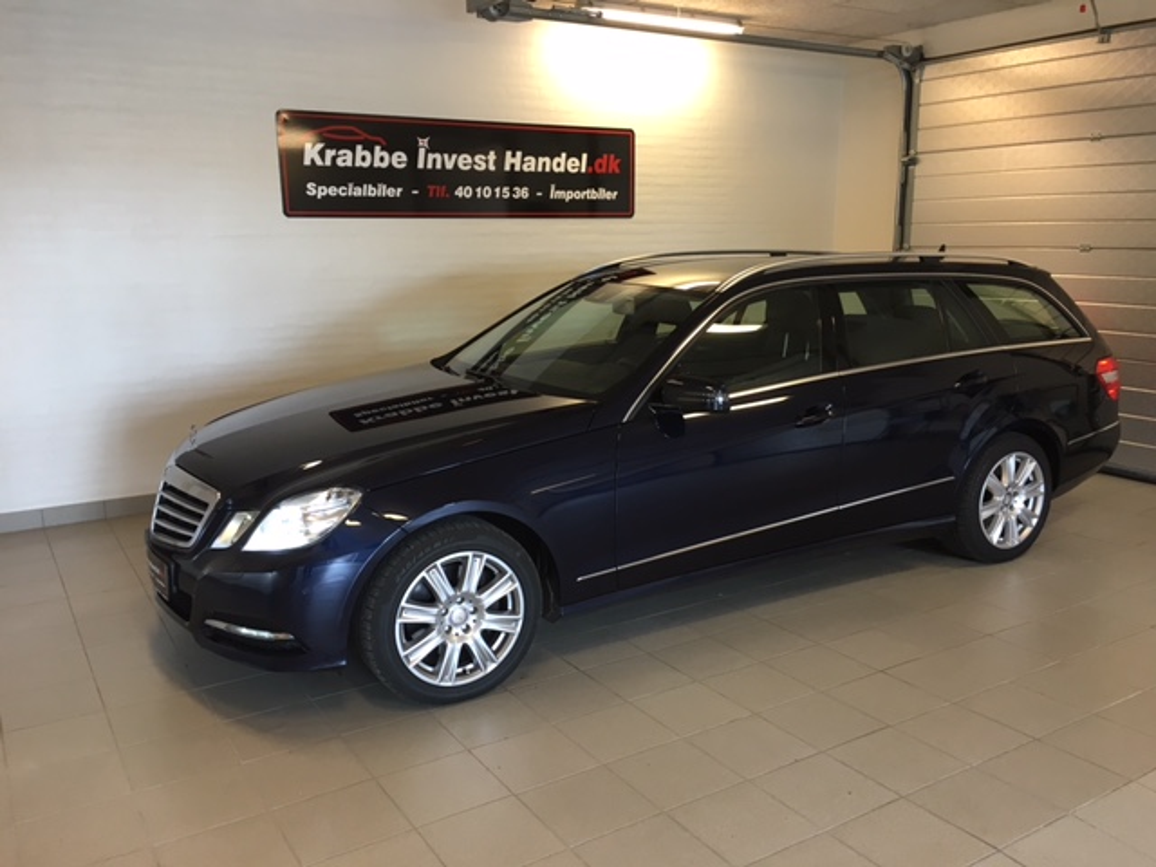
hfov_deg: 61.7
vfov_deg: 48.2
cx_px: 578
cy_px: 434
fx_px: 968
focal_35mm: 29
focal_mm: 4.15
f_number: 2.2
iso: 64
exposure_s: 1/33
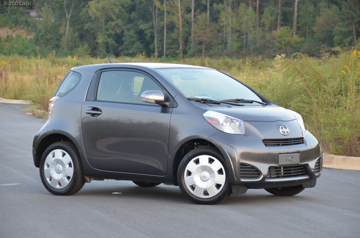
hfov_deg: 14.4
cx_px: 180
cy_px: 119
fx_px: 1422
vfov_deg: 9.6
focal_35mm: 142
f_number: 5.3
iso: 1600
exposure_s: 1/100
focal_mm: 95
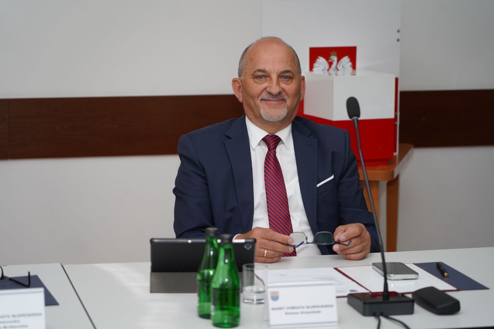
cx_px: 247
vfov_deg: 13.0
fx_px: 1441
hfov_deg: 19.5
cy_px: 164
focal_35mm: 105
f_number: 4
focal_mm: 105
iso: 200
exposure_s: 1/100
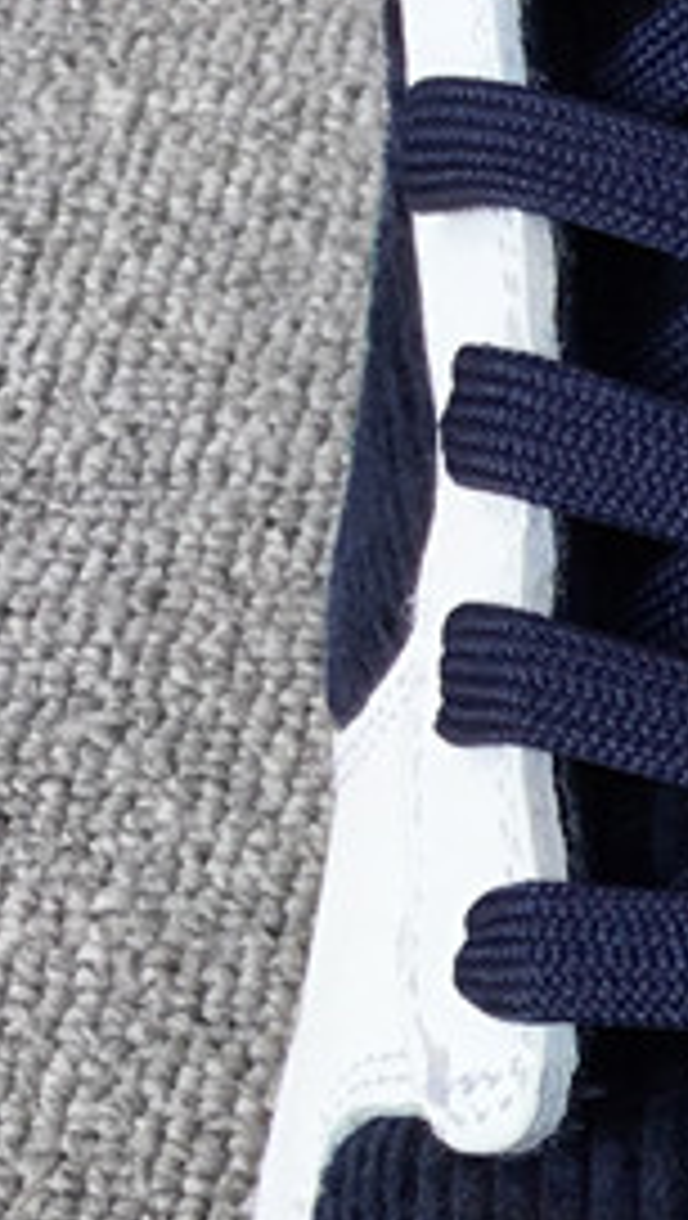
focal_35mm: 112
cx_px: 1767
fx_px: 3622
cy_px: 1312
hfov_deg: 9.4
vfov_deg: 18.4
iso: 25
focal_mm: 3.3
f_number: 2.4
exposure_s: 1/245
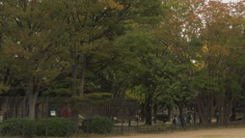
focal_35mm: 84
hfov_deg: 25.0
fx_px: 546
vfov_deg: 14.3
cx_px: 183
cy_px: 35
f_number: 4.8
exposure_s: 1/250
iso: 100
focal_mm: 8.9
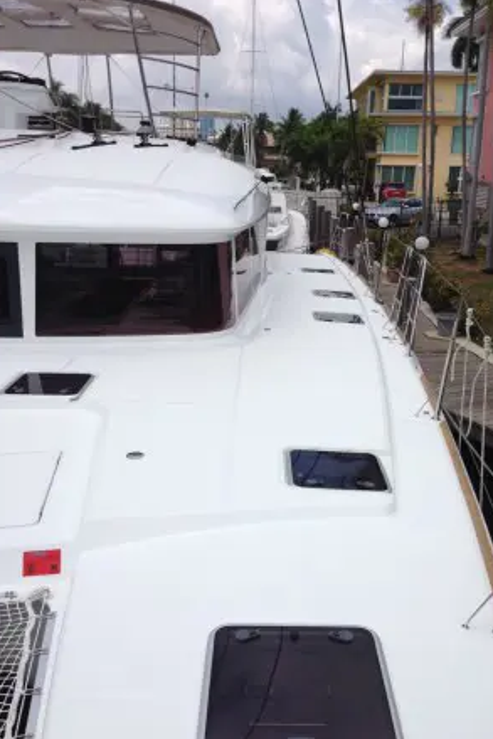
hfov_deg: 37.8
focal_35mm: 35
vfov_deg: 54.4
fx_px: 718
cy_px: 369
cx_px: 274
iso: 50
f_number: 2.4
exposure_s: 1/2710
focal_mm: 4.12
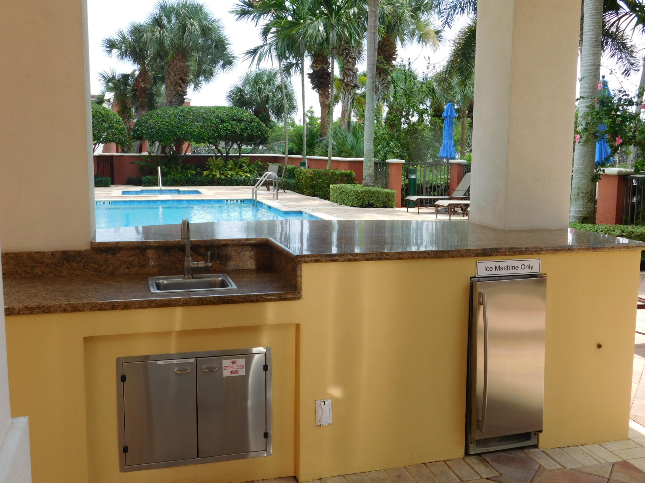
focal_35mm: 36
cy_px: 242
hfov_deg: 51.4
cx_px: 322
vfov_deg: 39.7
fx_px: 671
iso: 125
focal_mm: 6.3
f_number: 3.5
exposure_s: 1/500
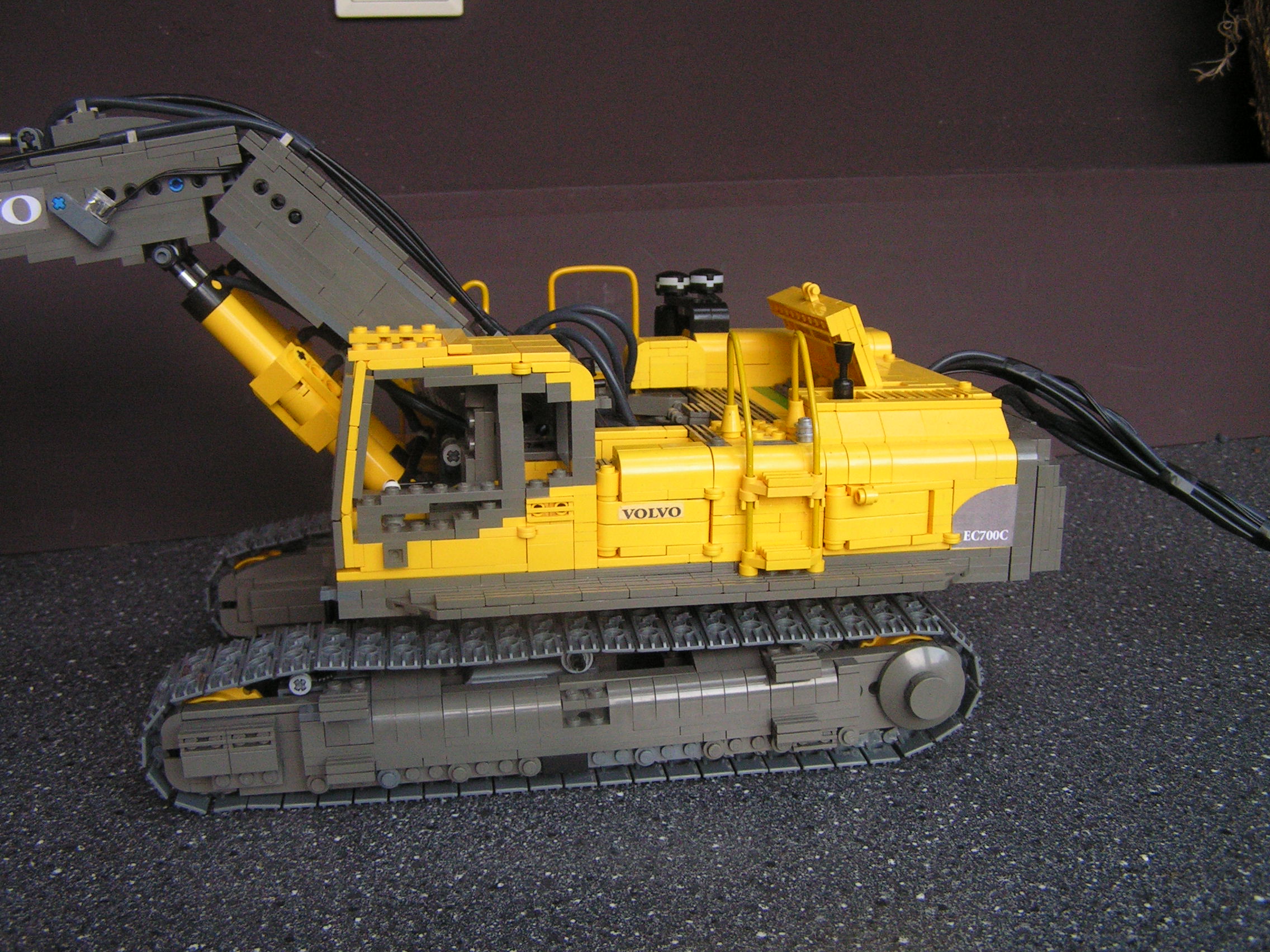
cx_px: 635
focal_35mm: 38
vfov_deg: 37.7
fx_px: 1394
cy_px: 476
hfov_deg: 49.0
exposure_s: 1/40
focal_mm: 6.3
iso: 125
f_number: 2.8
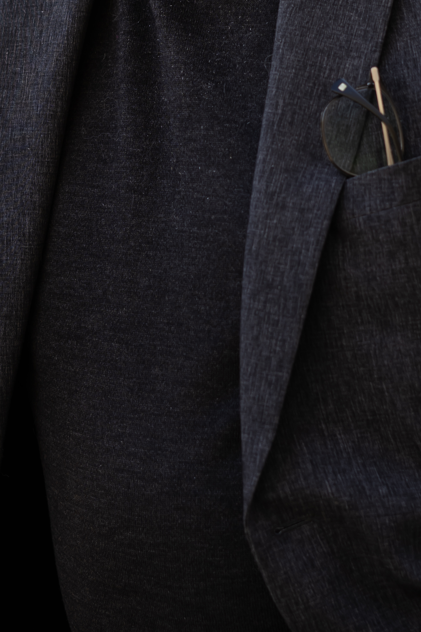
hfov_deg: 10.2
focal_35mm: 135
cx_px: 147
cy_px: 64
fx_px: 2368
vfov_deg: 15.0
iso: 100
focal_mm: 50
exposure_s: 1/250
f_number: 2.8
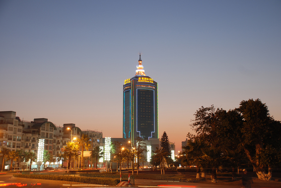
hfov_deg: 42.3
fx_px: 364
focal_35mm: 46
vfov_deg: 29.0
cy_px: 94
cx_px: 140
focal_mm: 31
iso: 100
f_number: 4.2
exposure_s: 1.6
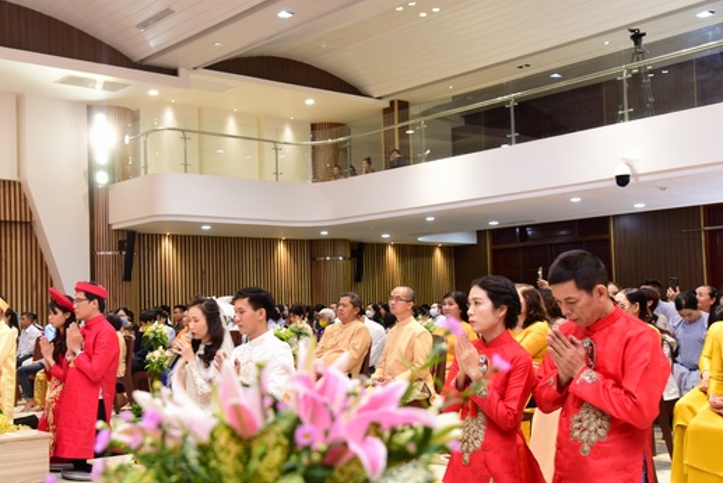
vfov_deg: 30.5
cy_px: 248
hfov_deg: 44.2
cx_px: 274
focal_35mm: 44
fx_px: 884
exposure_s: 1/30
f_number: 5.6
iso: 1000
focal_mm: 35
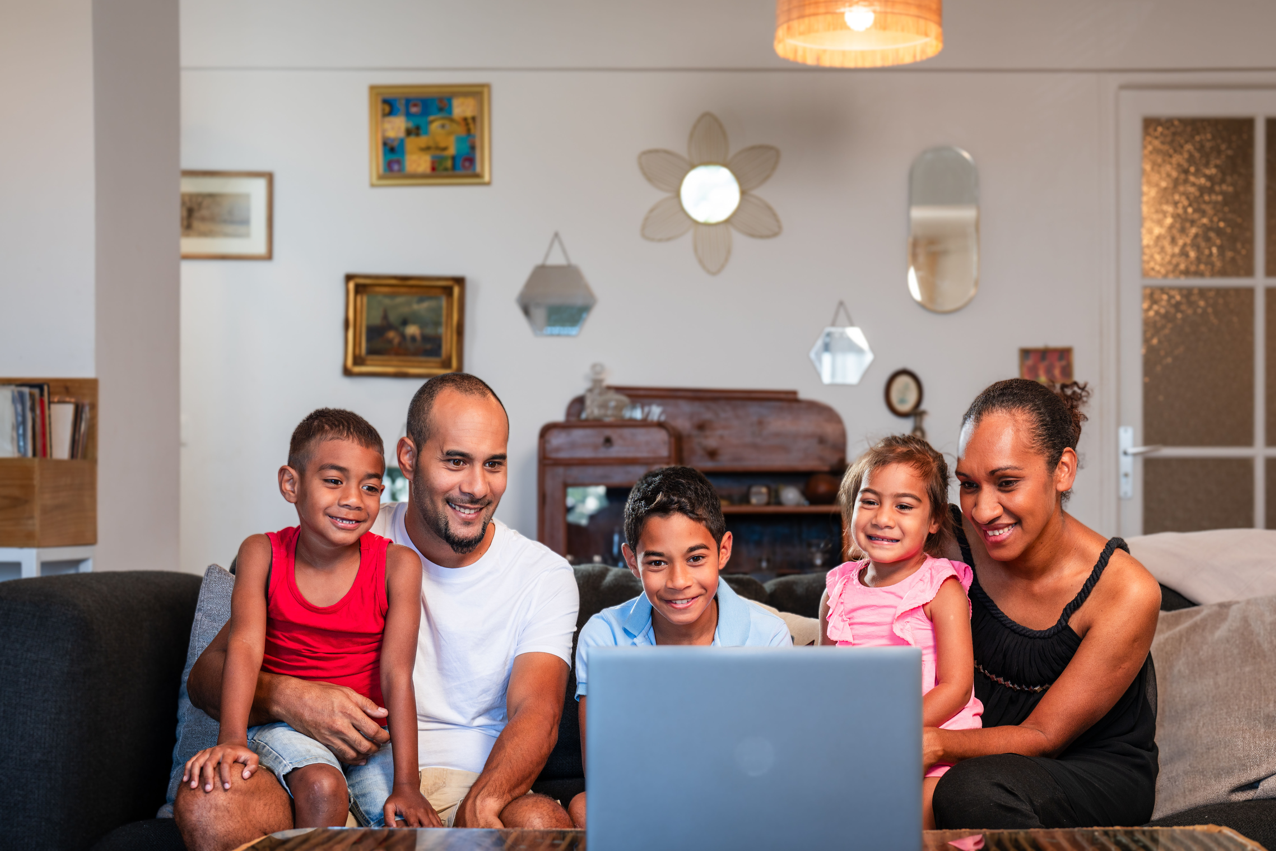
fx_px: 2091
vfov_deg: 23.0
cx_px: 746
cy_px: 484
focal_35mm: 59
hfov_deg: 33.9
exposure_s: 1/60
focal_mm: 50
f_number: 3.2
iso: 125
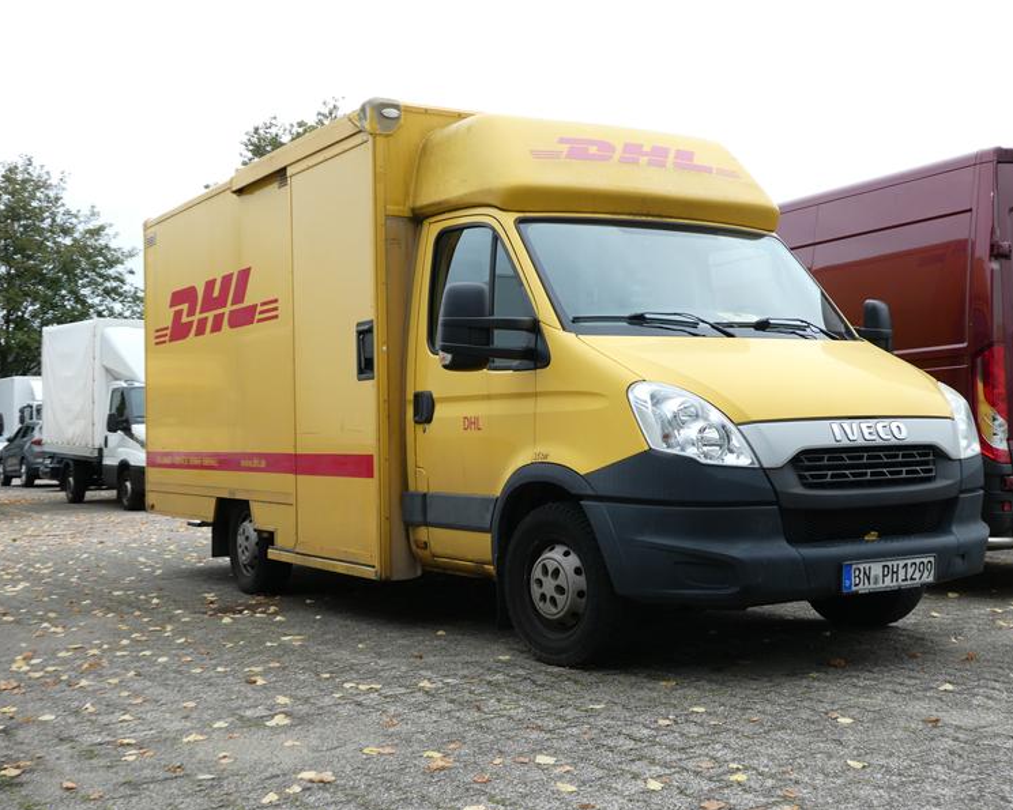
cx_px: 511
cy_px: 407
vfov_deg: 35.7
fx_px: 1259
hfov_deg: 43.8
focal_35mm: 42
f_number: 3.8
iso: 80
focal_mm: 7.2
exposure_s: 1/160
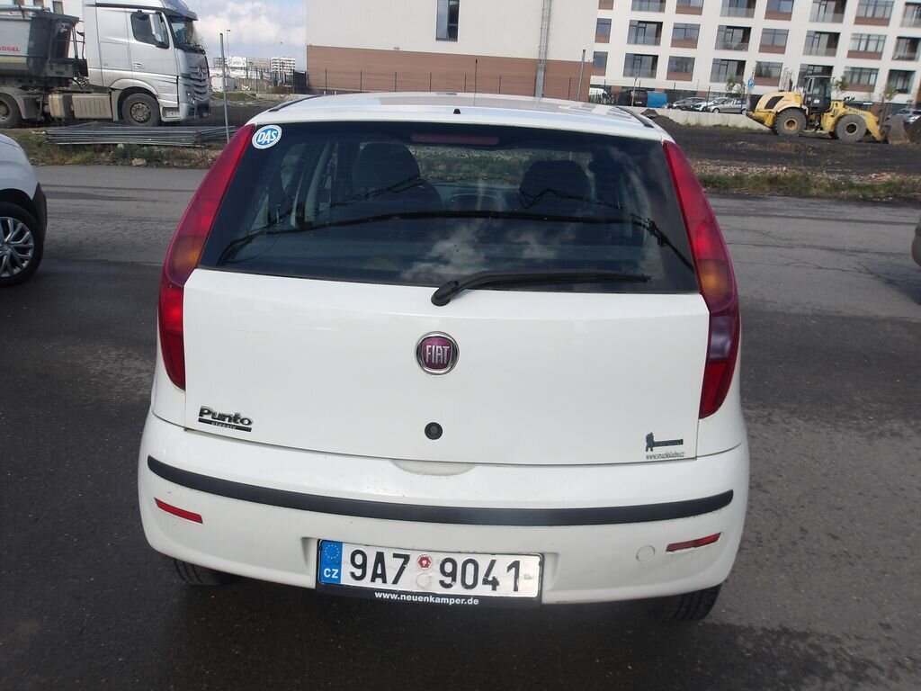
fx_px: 718
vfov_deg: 51.4
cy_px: 346
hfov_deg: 65.3
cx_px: 460
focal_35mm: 27
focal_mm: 4.9
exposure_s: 1/114
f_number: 10.4
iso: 100
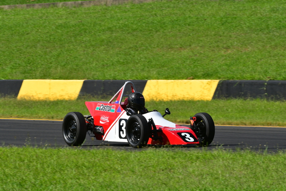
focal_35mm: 300
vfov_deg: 4.6
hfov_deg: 6.9
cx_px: 143
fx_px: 2383
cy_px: 96
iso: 320
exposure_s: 1/640
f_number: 11
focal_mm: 200
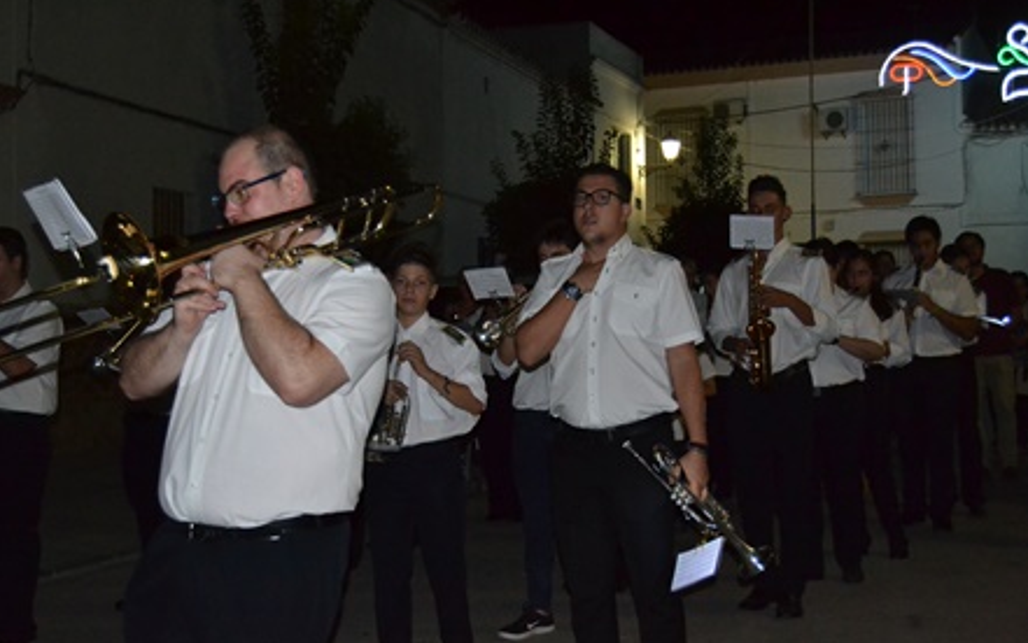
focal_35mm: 53
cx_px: 506
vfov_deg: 24.4
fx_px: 1485
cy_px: 333
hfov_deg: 38.2
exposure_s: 1/60
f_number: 4.5
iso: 3200
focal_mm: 34
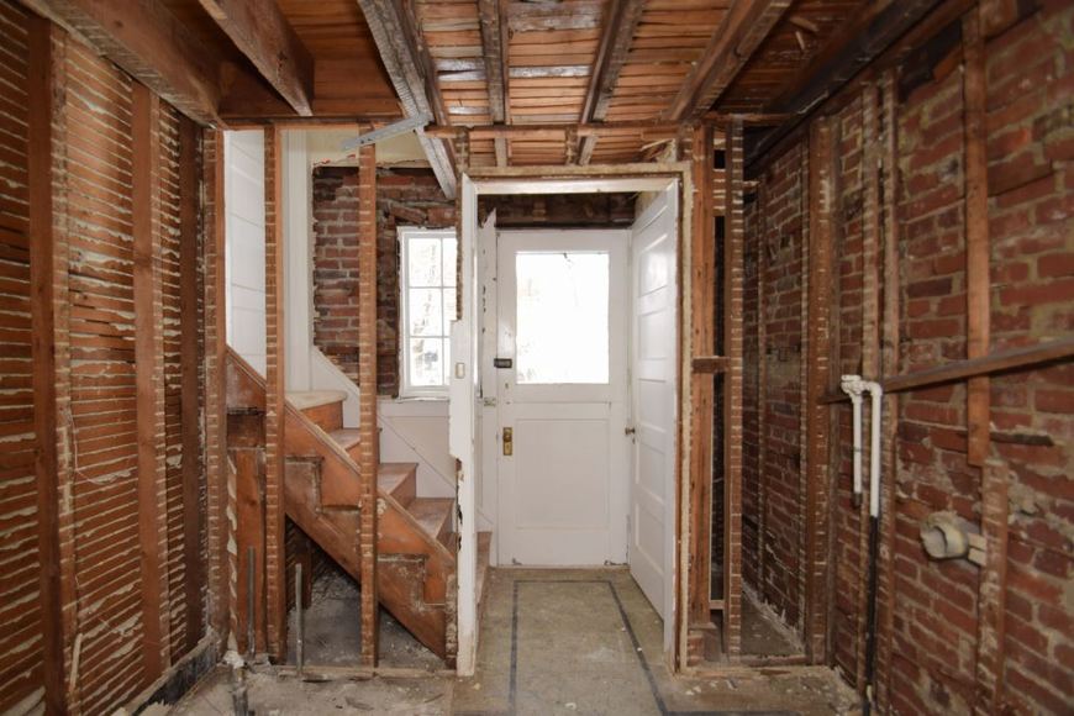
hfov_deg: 100.4
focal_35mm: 15
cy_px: 358
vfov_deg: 77.3
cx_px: 537
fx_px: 447
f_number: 3.5
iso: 100
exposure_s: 1/50
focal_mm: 10
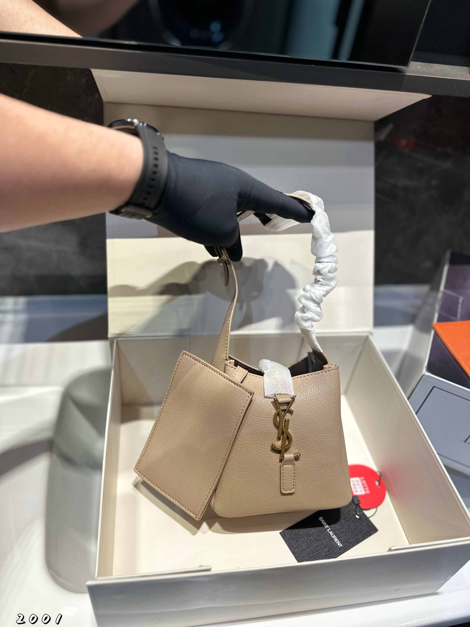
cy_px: 314
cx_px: 235
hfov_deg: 56.8
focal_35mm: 24
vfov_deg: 71.6
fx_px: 434
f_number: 1.78
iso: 125
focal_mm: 6.86
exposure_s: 1/100
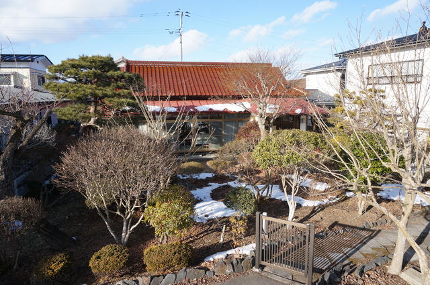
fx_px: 286
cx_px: 215
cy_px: 142
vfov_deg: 53.0
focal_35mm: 24
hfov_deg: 73.8
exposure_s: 1/125
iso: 100
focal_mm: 16
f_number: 8
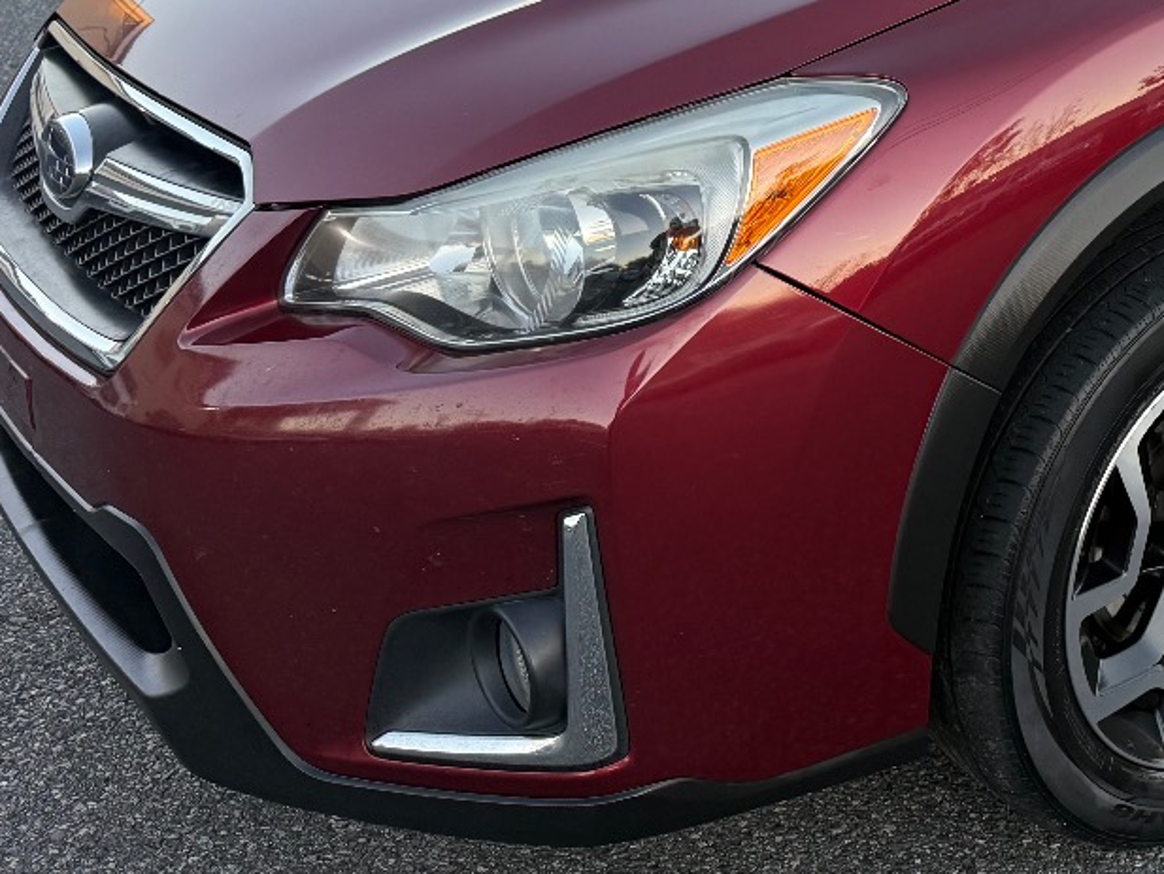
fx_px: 1883
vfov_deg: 24.4
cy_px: -85
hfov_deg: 31.0
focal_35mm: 56
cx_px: 1243
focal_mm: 6.76
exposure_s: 1/333
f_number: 1.78
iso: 100
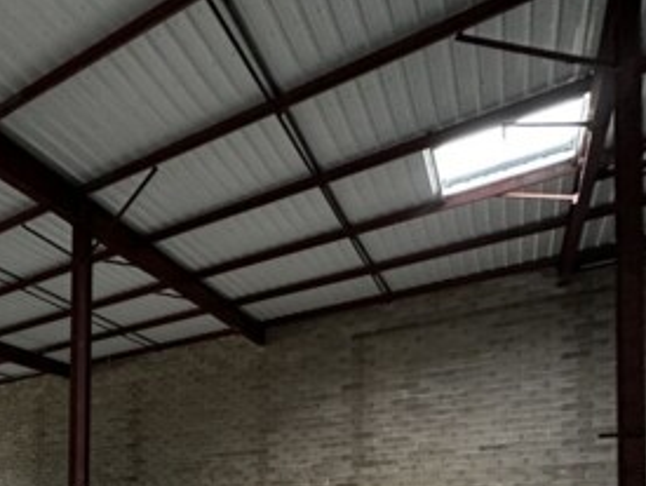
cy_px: 526
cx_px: 4
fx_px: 598
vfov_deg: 37.5
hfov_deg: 47.4
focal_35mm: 32
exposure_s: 1/99
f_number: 2.2
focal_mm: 2.22
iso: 320
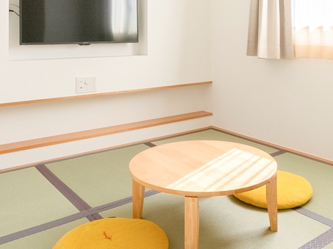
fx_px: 346
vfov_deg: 37.2
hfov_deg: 51.1
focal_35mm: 36
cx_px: 196
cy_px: 27
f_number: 13
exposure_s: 1/30
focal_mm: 12
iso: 100
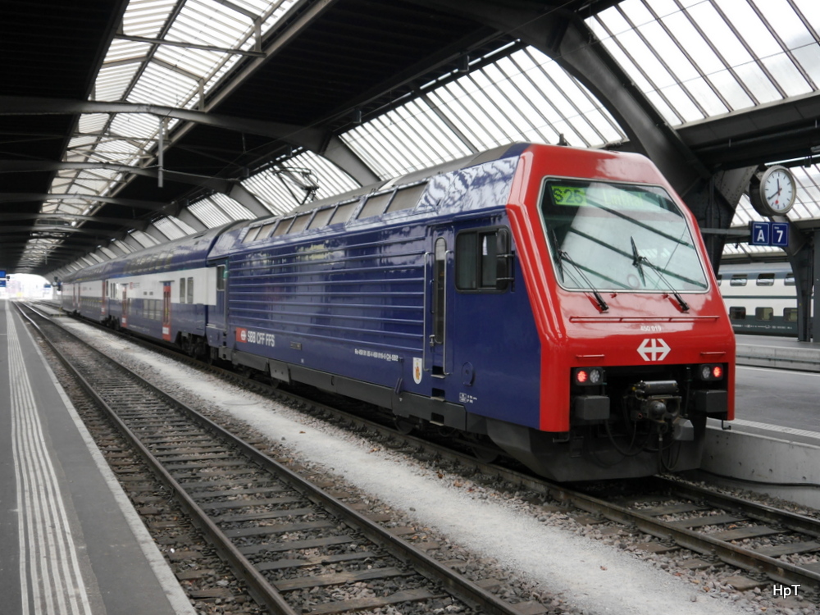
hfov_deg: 51.4
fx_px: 853
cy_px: 308
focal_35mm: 36
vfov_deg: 39.7
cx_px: 410
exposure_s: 1/60
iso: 500
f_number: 4.1
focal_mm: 18
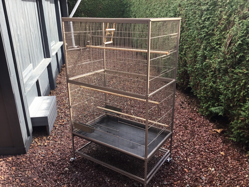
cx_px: 124
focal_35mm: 31
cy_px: 94
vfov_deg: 45.4
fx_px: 223
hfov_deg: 58.4
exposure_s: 1/115
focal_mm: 3.3
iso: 25
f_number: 2.4
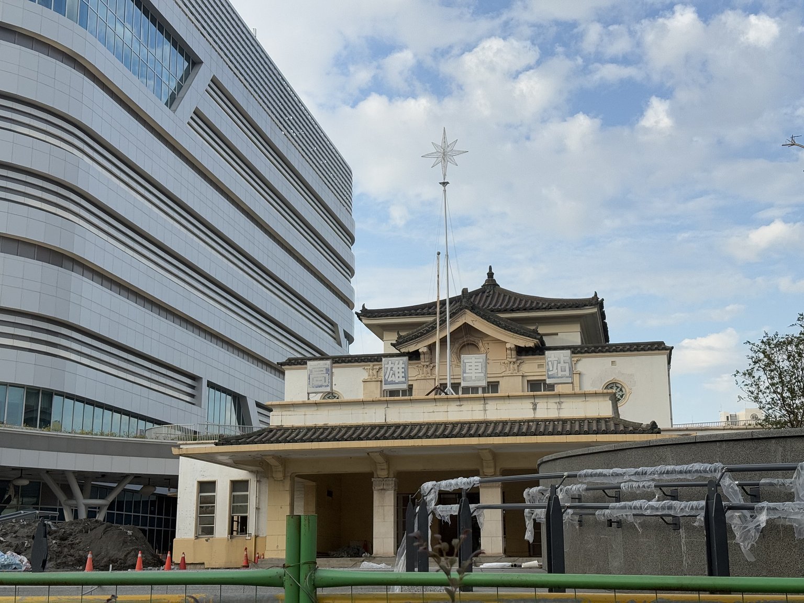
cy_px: 302
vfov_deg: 30.3
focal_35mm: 48
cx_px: 402
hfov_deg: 39.7
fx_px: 1115
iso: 64
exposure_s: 1/2342
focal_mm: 6.76
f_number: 1.78
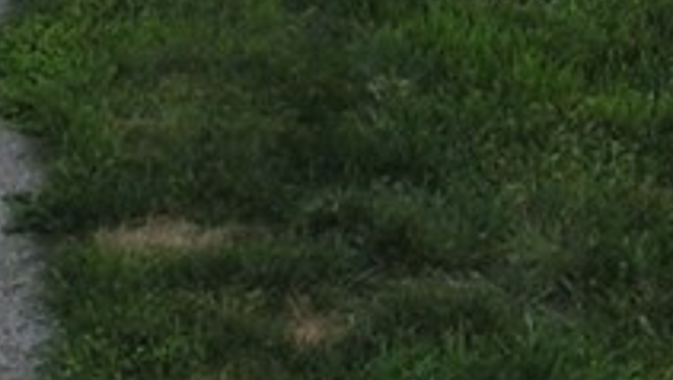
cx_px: -35
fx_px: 3589
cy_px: -635
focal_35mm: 201
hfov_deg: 10.6
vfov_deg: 5.8
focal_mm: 5.8
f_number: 5.6
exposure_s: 1/200
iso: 50
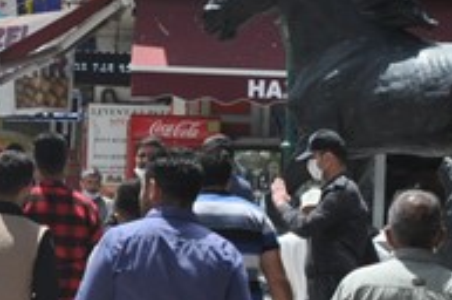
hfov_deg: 4.4
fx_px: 5829
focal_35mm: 465
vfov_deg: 2.9
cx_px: 30
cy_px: 220
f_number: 13
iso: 1000
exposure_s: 1/640
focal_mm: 92
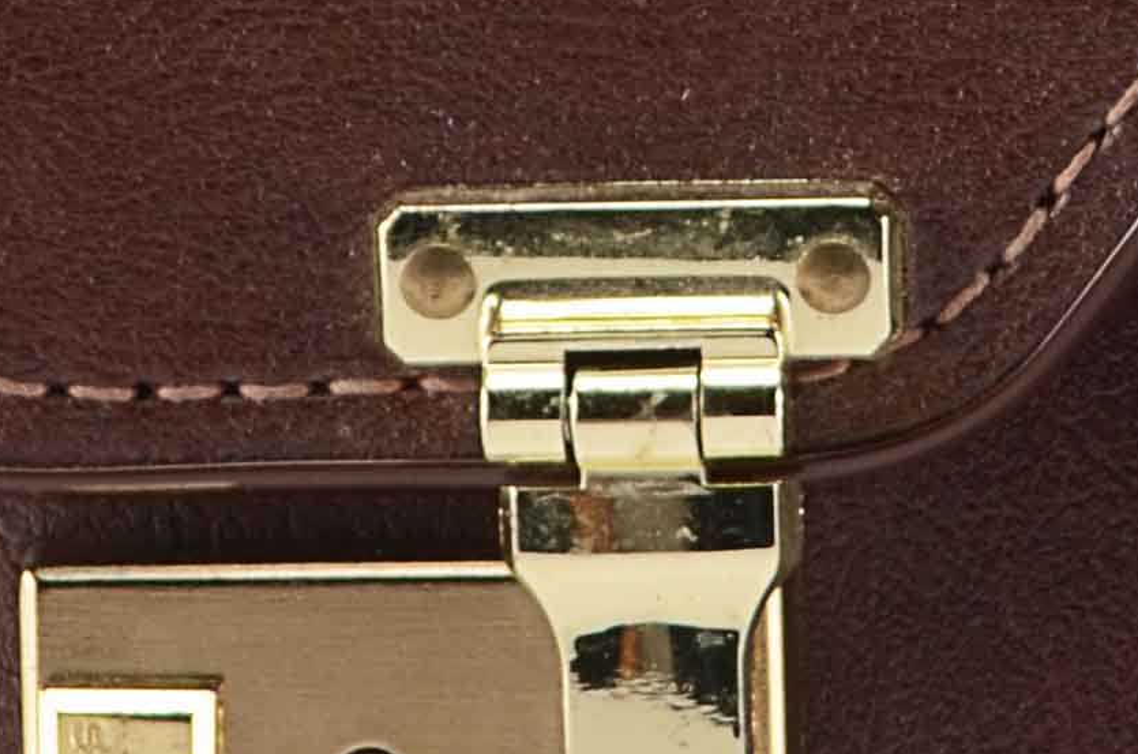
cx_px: 2467
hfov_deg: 5.4
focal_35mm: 372
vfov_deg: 3.7
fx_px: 11735
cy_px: -192
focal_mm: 42
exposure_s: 1/80
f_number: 9
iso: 100
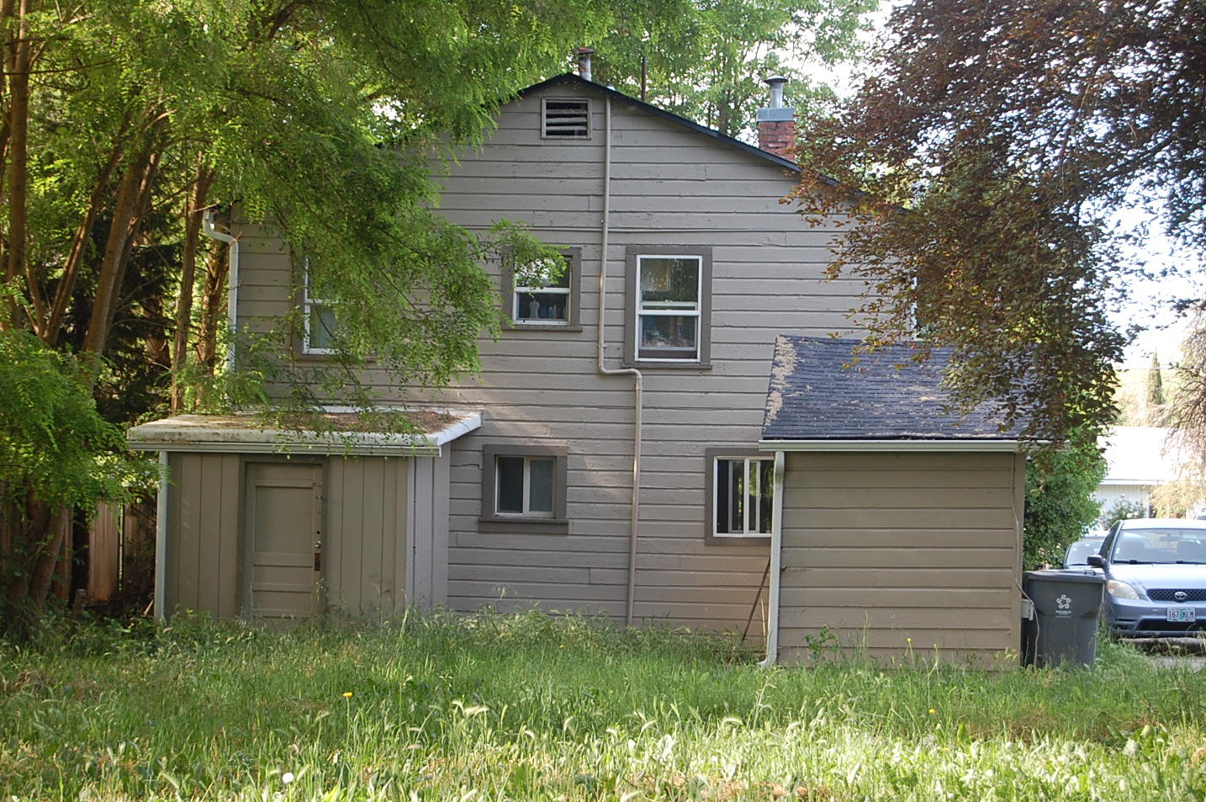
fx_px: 2896
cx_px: 620
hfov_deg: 23.5
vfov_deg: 15.8
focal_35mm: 87
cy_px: 420
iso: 400
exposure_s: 1/80
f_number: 5.6
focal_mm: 55
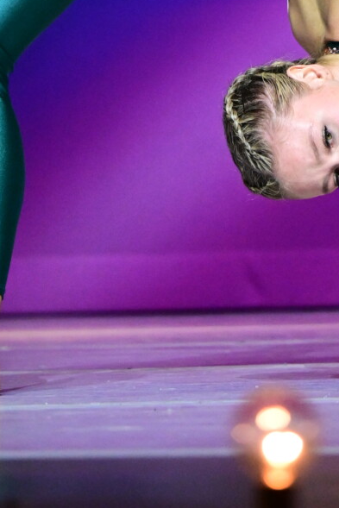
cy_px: -496
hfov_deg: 4.5
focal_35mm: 304
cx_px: 226
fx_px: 4291
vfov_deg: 6.6
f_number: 2.8
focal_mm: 70
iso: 2500
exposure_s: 1/800
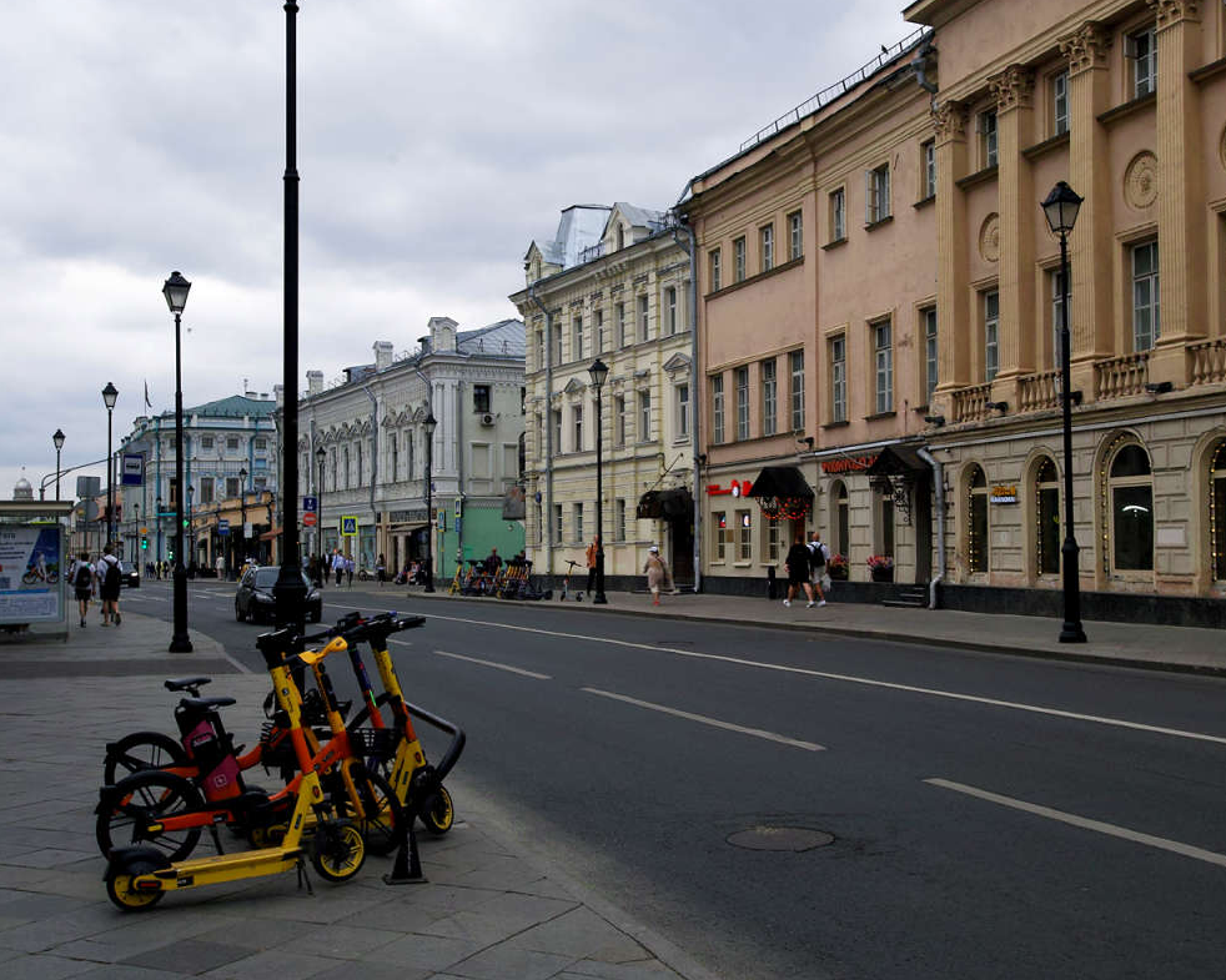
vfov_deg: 38.2
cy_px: 482
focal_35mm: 39
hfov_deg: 46.7
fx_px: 1415
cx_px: 695
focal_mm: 20
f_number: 8
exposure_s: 1/80
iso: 100
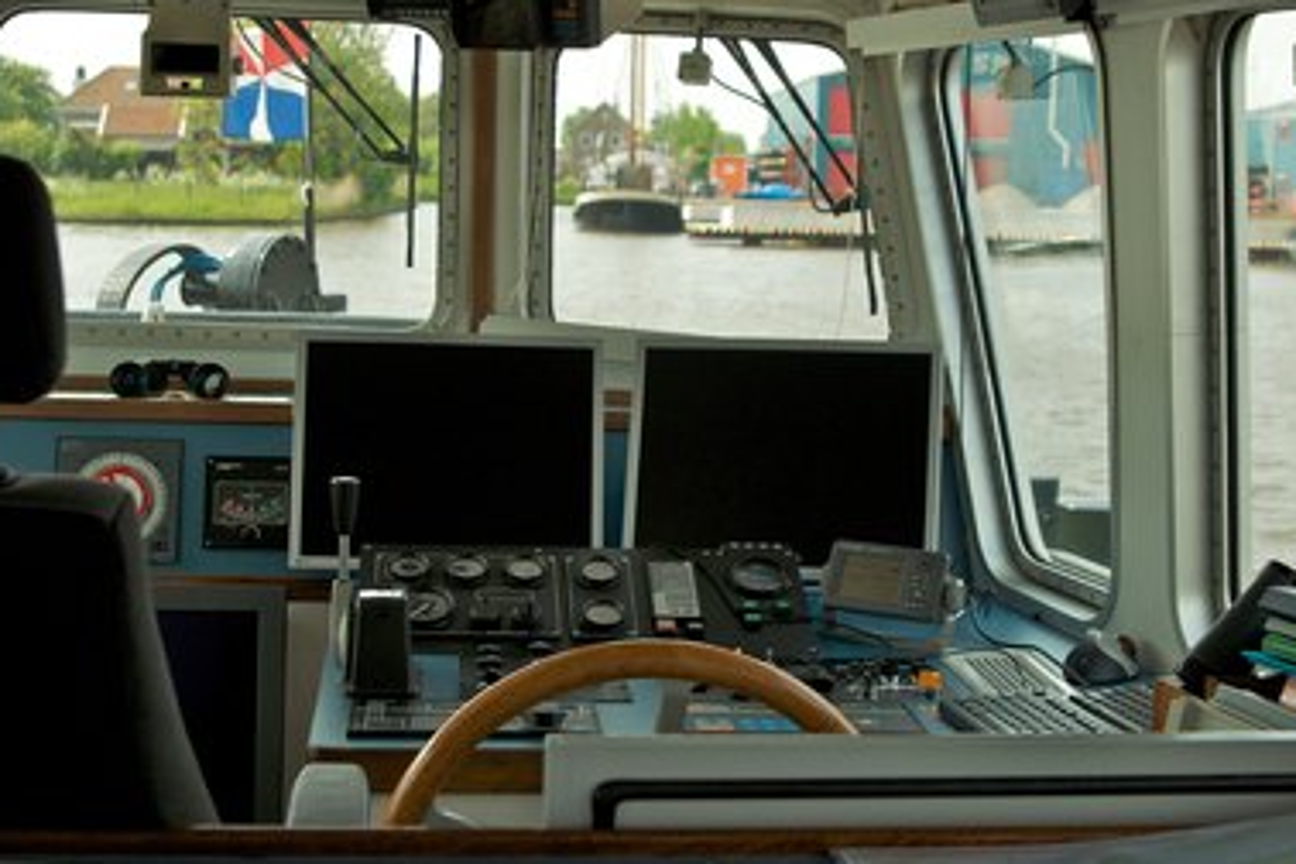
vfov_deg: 24.6
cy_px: 422
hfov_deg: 36.2
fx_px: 1980
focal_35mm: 55
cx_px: 650
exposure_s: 1/640
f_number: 4.5
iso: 200
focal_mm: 28
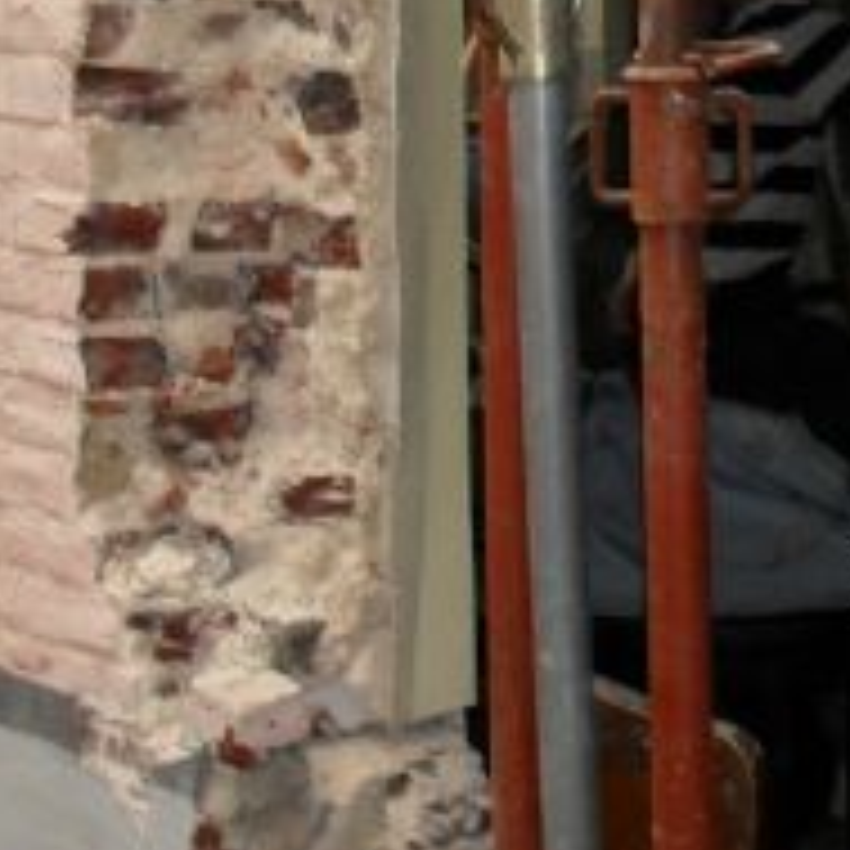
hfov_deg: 16.1
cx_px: 953
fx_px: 2917
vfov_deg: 16.0
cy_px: -157
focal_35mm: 105
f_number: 3.2
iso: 200
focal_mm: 6.3
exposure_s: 1/45
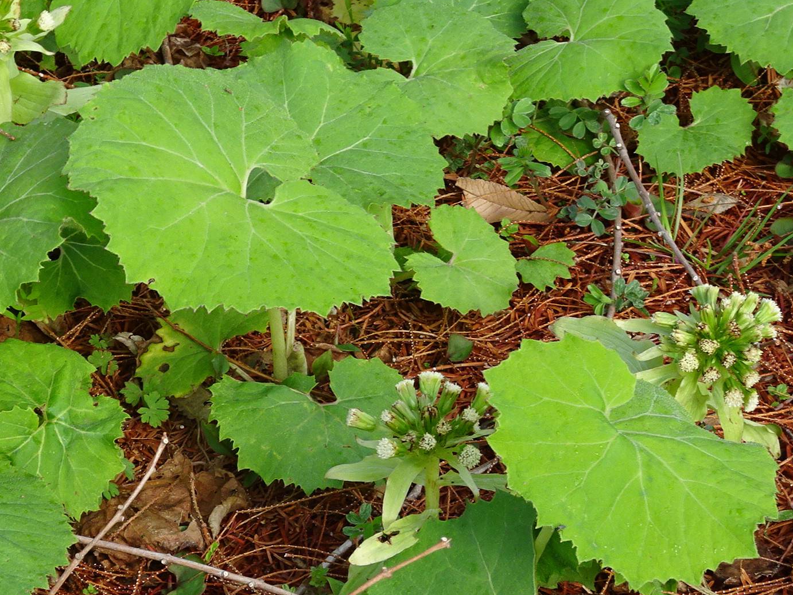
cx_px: 211
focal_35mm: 150
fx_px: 3437
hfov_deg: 13.1
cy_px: 395
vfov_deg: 9.9
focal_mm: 13.7
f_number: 5
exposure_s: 1/80
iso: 80
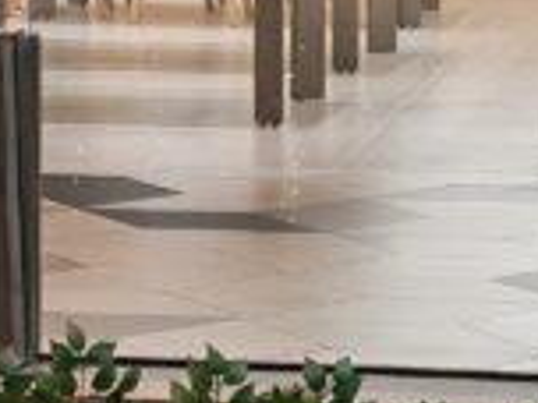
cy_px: -343
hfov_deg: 6.1
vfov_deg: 4.5
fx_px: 5020
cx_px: -120
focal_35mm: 323
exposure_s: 1/100
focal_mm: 6.12
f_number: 1.9
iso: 200
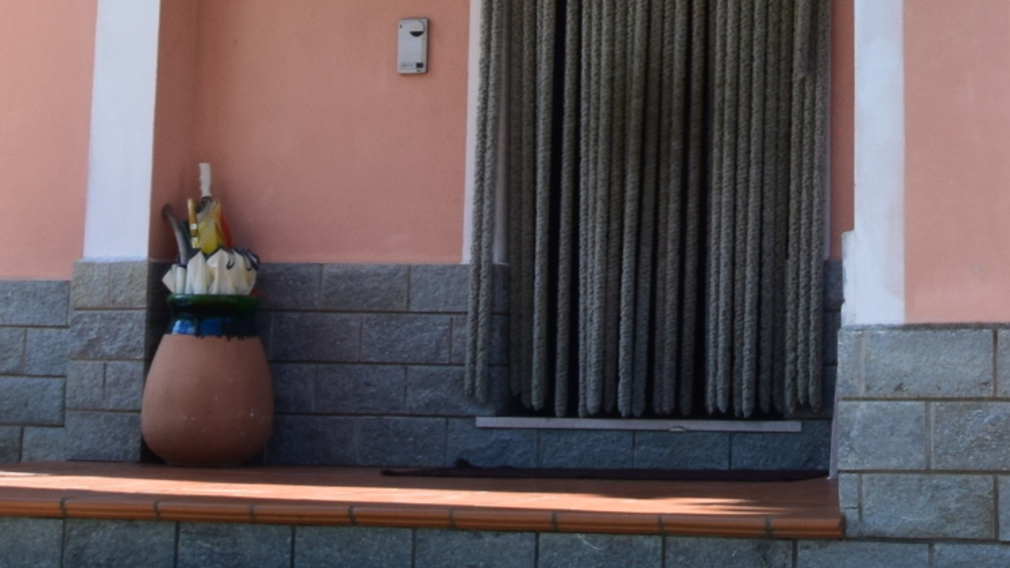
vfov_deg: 10.3
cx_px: 874
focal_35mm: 113
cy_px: -373
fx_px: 3020
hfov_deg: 18.7
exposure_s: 1/250
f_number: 10
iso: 400
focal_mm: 21
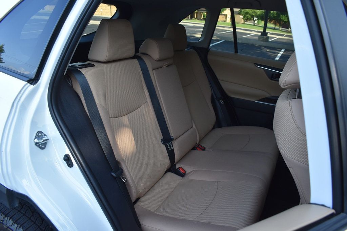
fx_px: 260
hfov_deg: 67.4
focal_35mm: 27
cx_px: 174
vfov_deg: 47.9
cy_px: 116
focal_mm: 18
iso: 360
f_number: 5.6
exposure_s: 1/250
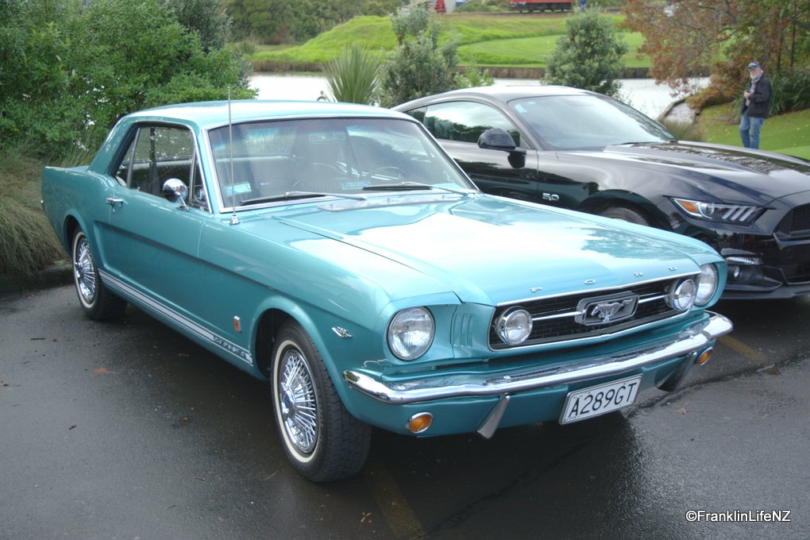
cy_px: 270
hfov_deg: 46.4
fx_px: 945
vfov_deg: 31.9
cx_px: 405
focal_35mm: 42
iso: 100
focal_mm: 28
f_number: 4.2
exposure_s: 1/500
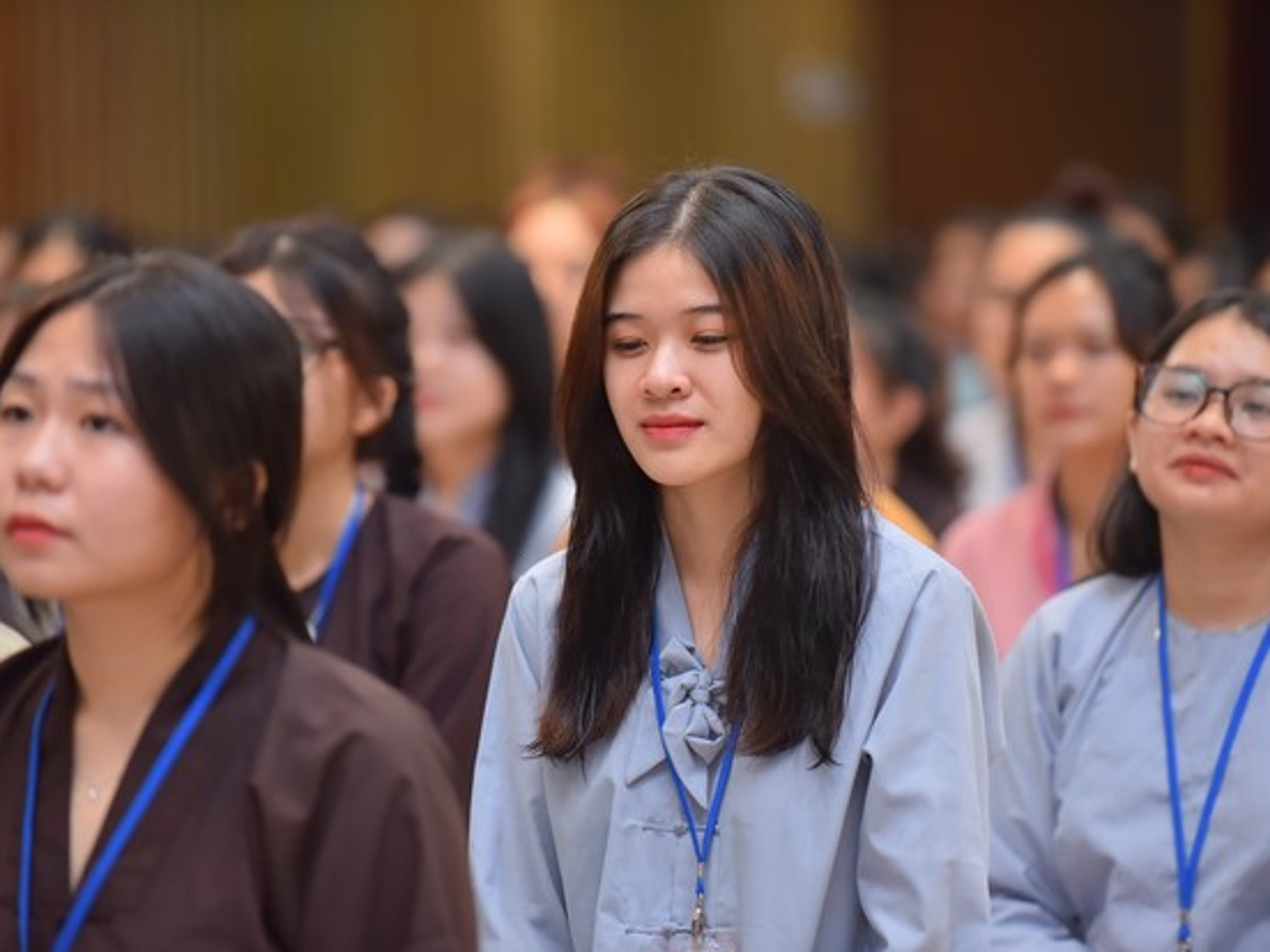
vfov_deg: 7.5
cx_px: 623
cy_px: 479
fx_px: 7264
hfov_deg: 10.0
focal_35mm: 198
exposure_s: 1/160
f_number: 3.2
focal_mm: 175
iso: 1000
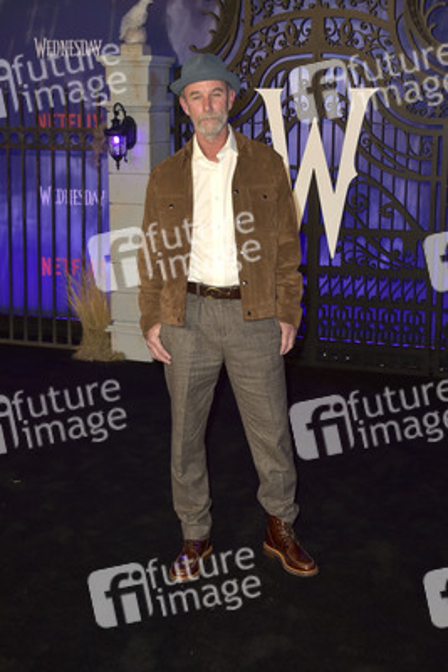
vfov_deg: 43.6
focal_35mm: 45
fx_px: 839
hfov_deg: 29.9
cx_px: 224
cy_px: 336
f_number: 6.3
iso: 640
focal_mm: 45
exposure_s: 1/250
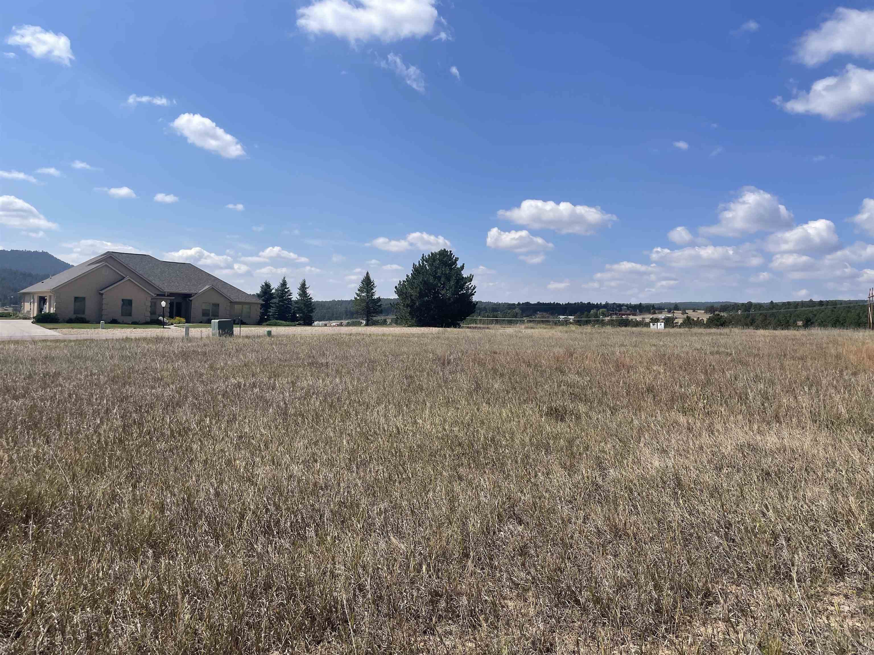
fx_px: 656
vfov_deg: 53.1
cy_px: 328
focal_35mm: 26
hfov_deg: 67.3
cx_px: 437
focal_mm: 4.2
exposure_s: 1/5291
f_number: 1.6
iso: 32
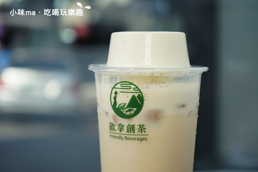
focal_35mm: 70
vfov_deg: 19.4
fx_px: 502
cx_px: 129
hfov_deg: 28.8
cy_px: 86
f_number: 5.6
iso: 200
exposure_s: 1/80
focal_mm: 70
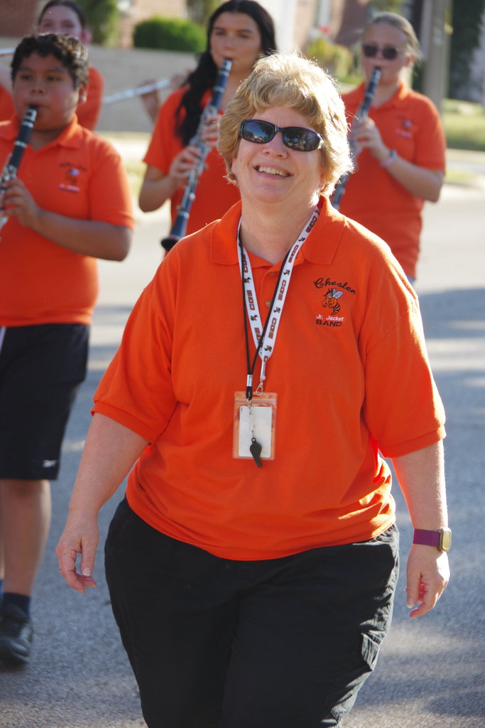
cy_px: 364
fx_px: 4080
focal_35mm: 202
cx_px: 242
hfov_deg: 6.8
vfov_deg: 10.2
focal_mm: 135
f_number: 5.6
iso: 200
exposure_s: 1/200
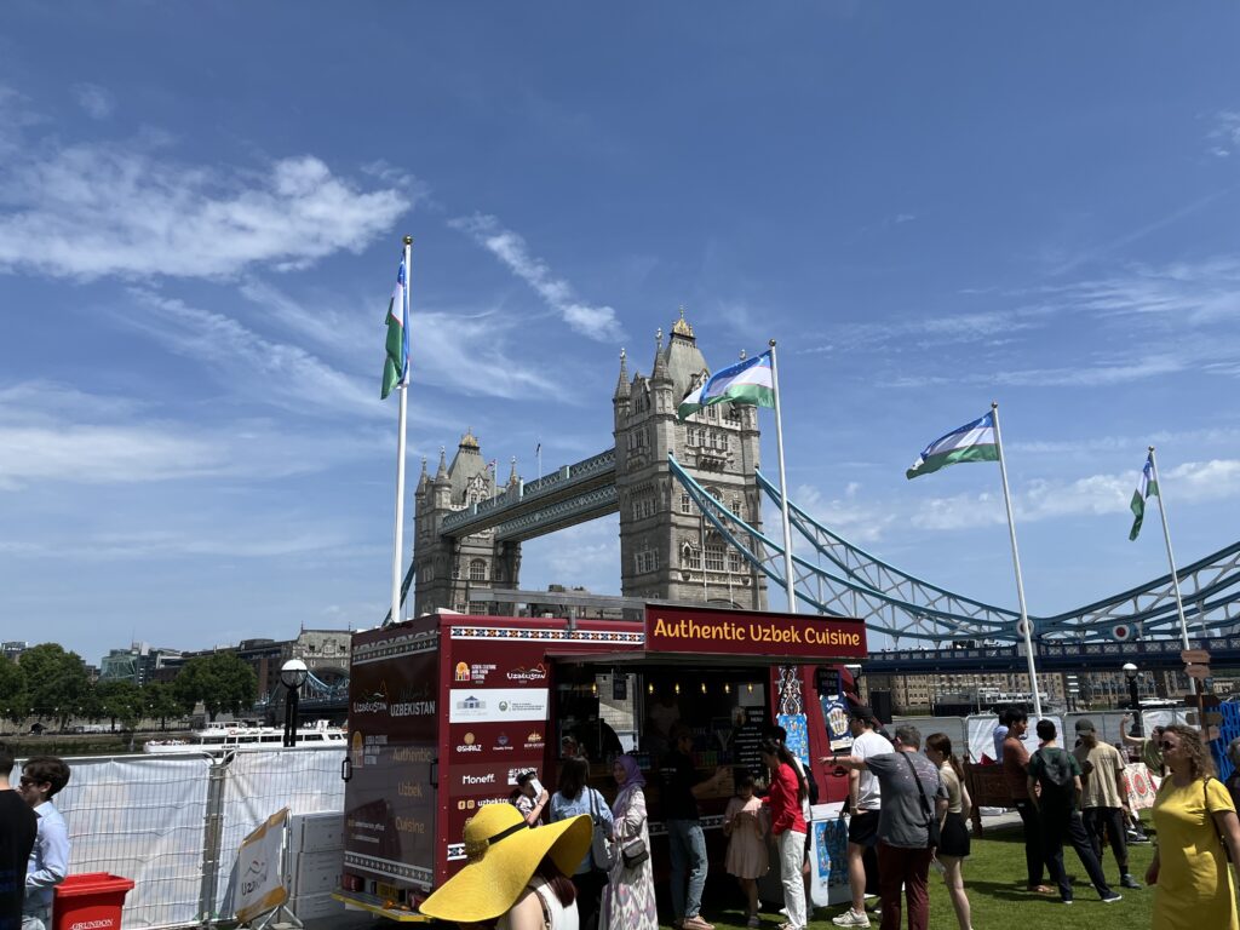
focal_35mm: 26
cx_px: 620
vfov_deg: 53.1
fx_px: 931
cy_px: 465
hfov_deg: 67.3
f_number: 1.6
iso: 50
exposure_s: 1/5076
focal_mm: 5.1
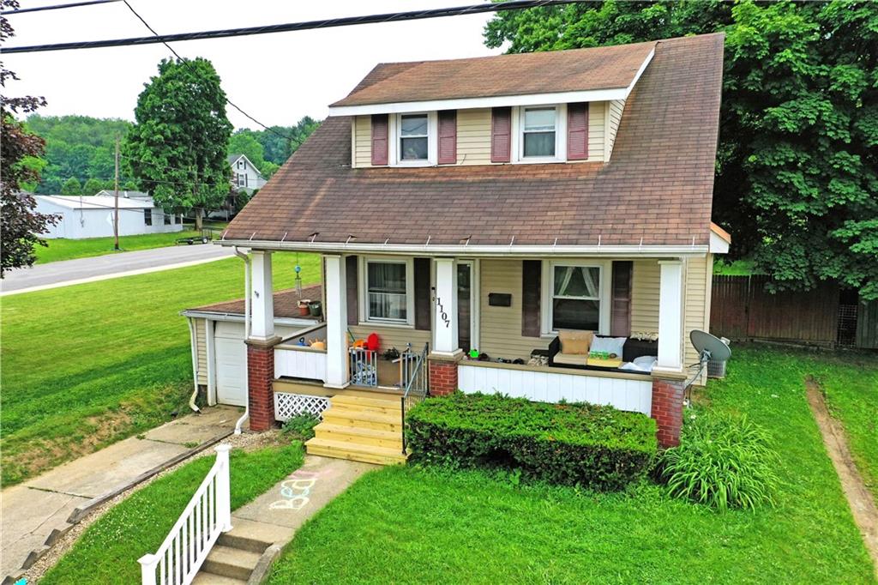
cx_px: 439
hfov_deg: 65.5
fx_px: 683
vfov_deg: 46.4
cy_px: 292
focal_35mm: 28
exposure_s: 1/500
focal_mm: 10.26
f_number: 5.6
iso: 100
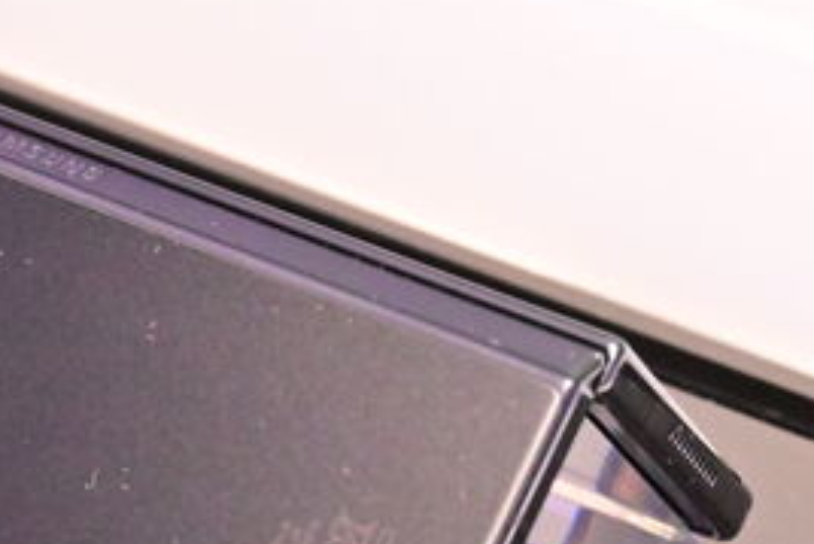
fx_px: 3574
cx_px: -3
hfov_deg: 12.8
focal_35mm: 158
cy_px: 433
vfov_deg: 8.7
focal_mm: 46
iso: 6400
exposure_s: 1/80
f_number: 6
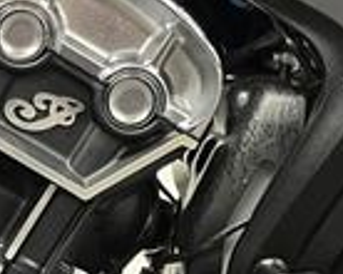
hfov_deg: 15.7
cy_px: 194
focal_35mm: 118
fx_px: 1196
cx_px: -65
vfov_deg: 13.0
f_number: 1.6
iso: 500
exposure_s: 1/25
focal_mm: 5.1
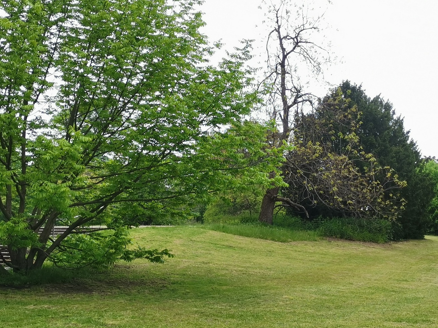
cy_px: 167
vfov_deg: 24.4
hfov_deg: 32.1
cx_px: 251
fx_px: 759
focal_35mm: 60
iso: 50
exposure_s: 1/656
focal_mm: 4.75
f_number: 1.8
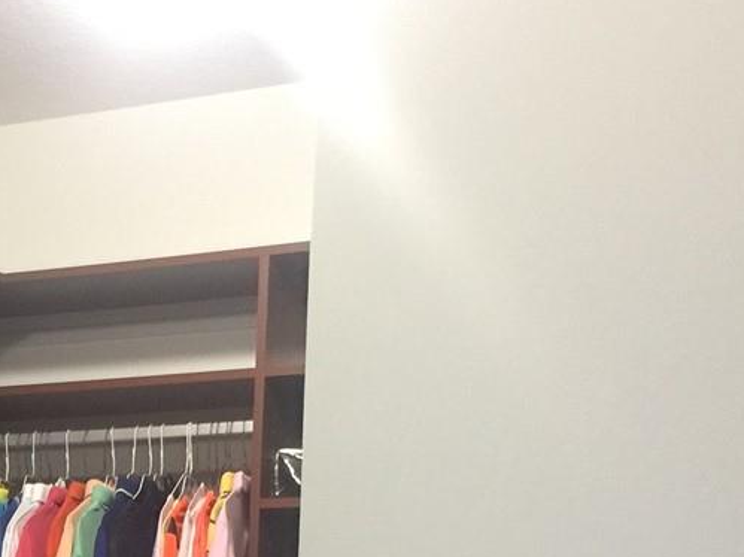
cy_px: 815
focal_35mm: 93
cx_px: -148
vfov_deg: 14.8
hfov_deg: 19.8
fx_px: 1998
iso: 100
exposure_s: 1/10
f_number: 2.2
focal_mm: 4.15
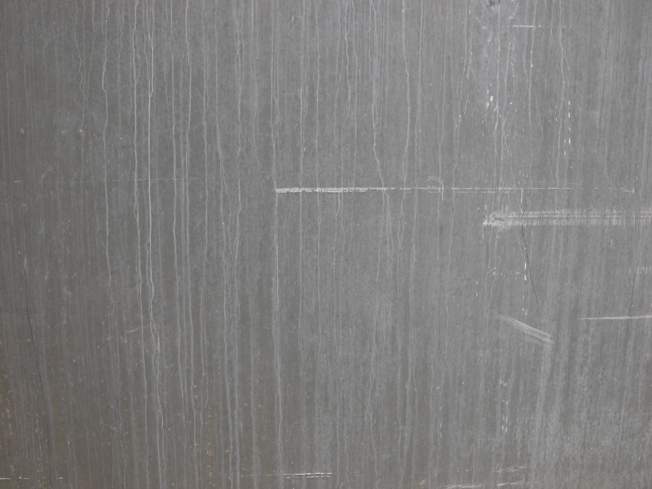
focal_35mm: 37
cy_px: 244
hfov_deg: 50.1
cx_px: 326
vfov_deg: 38.7
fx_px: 697
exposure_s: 1/14.7
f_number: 2.8
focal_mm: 9.5
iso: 100
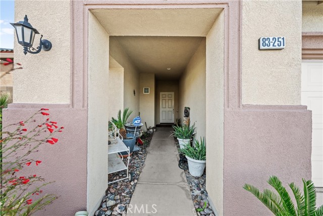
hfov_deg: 104.2
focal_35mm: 14
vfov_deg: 81.2
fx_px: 126
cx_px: 162
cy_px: 108
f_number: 8
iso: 320
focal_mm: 14
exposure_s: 1/160
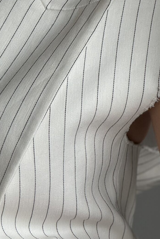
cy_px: 145
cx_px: -38
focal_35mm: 308
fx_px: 2052
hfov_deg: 4.5
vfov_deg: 6.7
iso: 80
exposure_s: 1/99
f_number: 2.8
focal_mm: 15.66
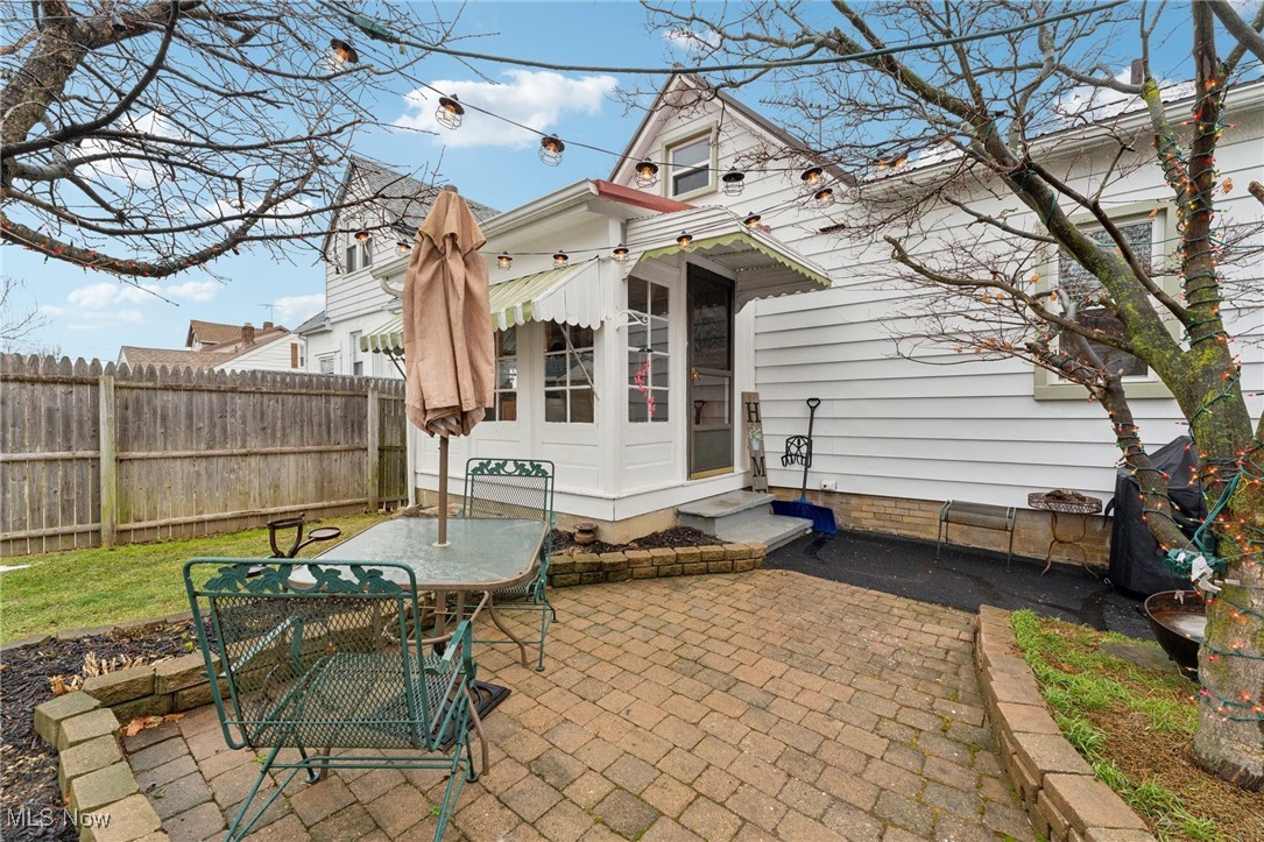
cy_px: 421
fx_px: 491
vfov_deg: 81.2
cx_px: 632
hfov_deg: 104.3
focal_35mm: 14
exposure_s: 1/250
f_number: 8
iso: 640
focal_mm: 14
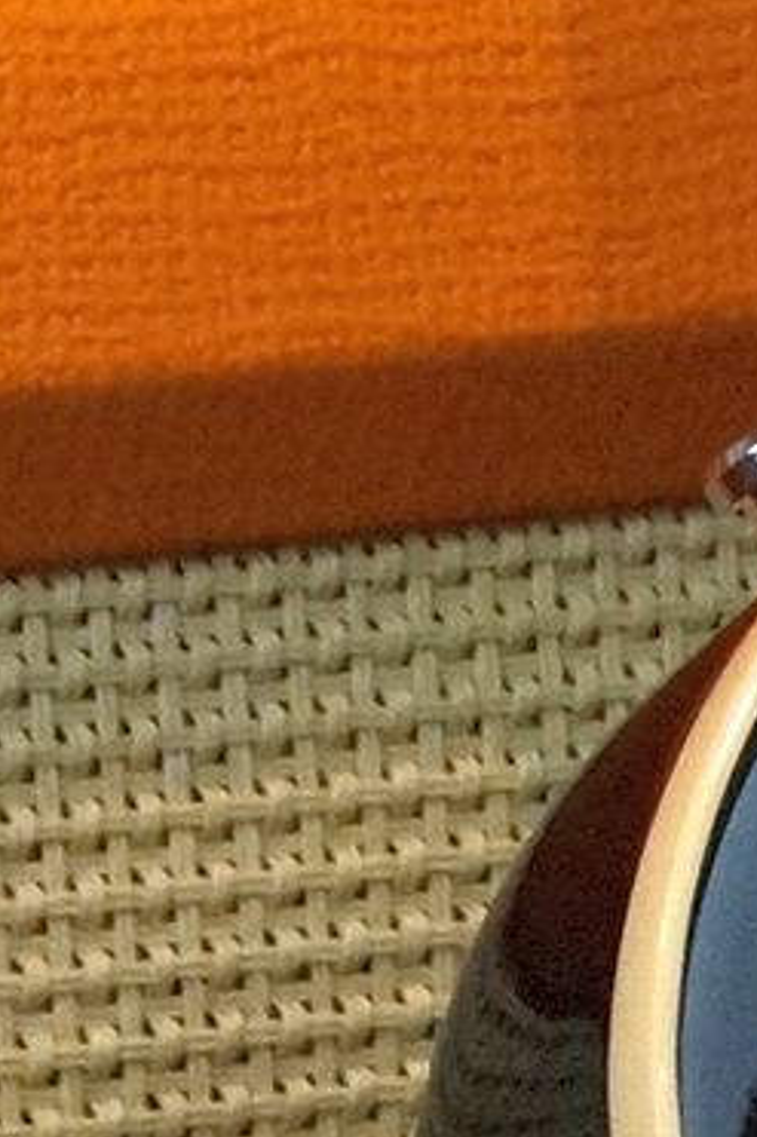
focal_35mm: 443
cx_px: 2271
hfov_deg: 3.0
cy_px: 2660
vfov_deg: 4.6
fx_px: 13985
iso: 3200
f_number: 6.3
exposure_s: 1/320
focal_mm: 40
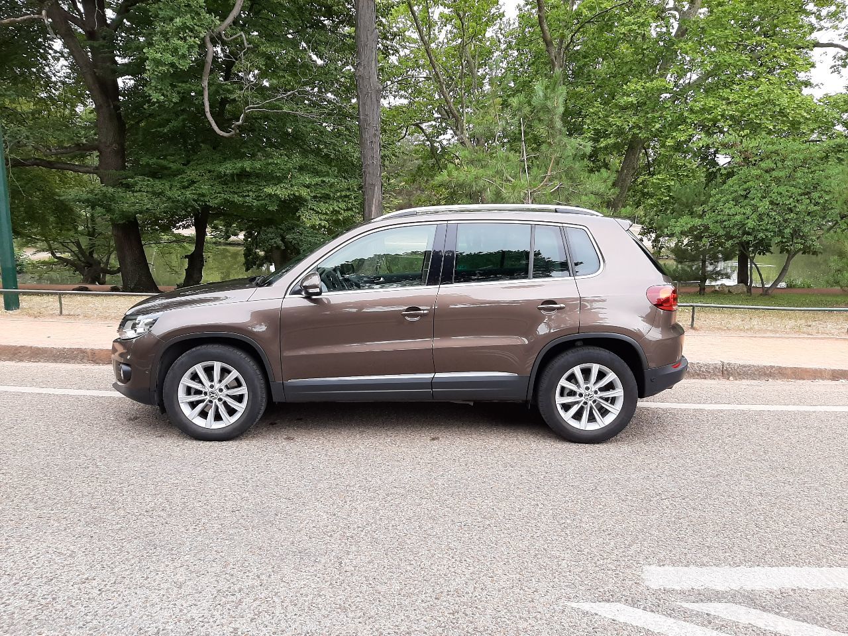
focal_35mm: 26
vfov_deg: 53.1
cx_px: 424
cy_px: 318
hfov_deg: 67.3
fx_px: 637
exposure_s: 1/376
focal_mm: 3.93
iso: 40
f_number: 1.7
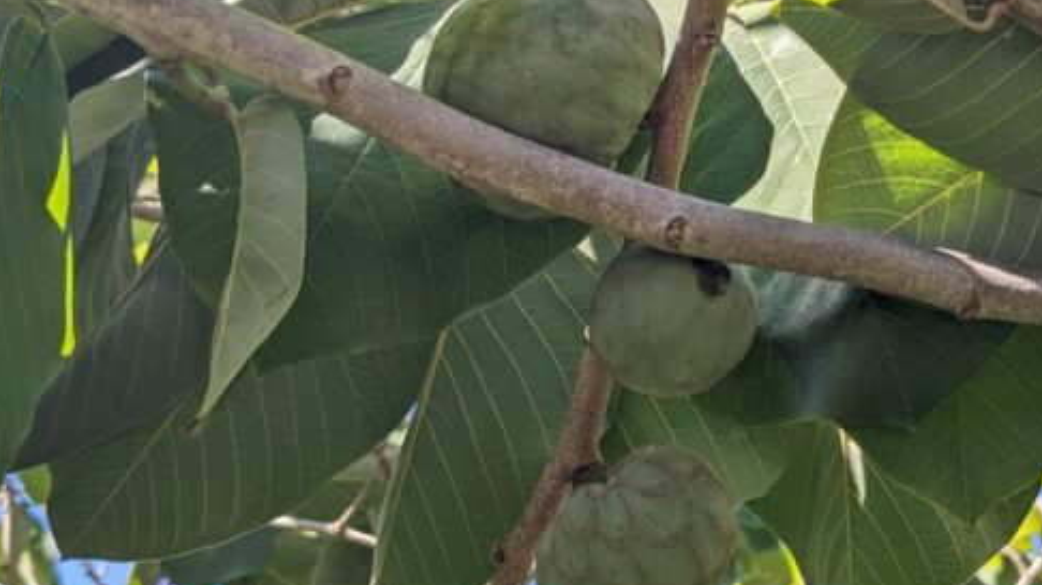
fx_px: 1712
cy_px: 240
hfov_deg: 33.4
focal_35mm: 62
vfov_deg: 19.4
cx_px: 744
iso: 49
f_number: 1.73
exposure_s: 1/757
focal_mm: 4.38
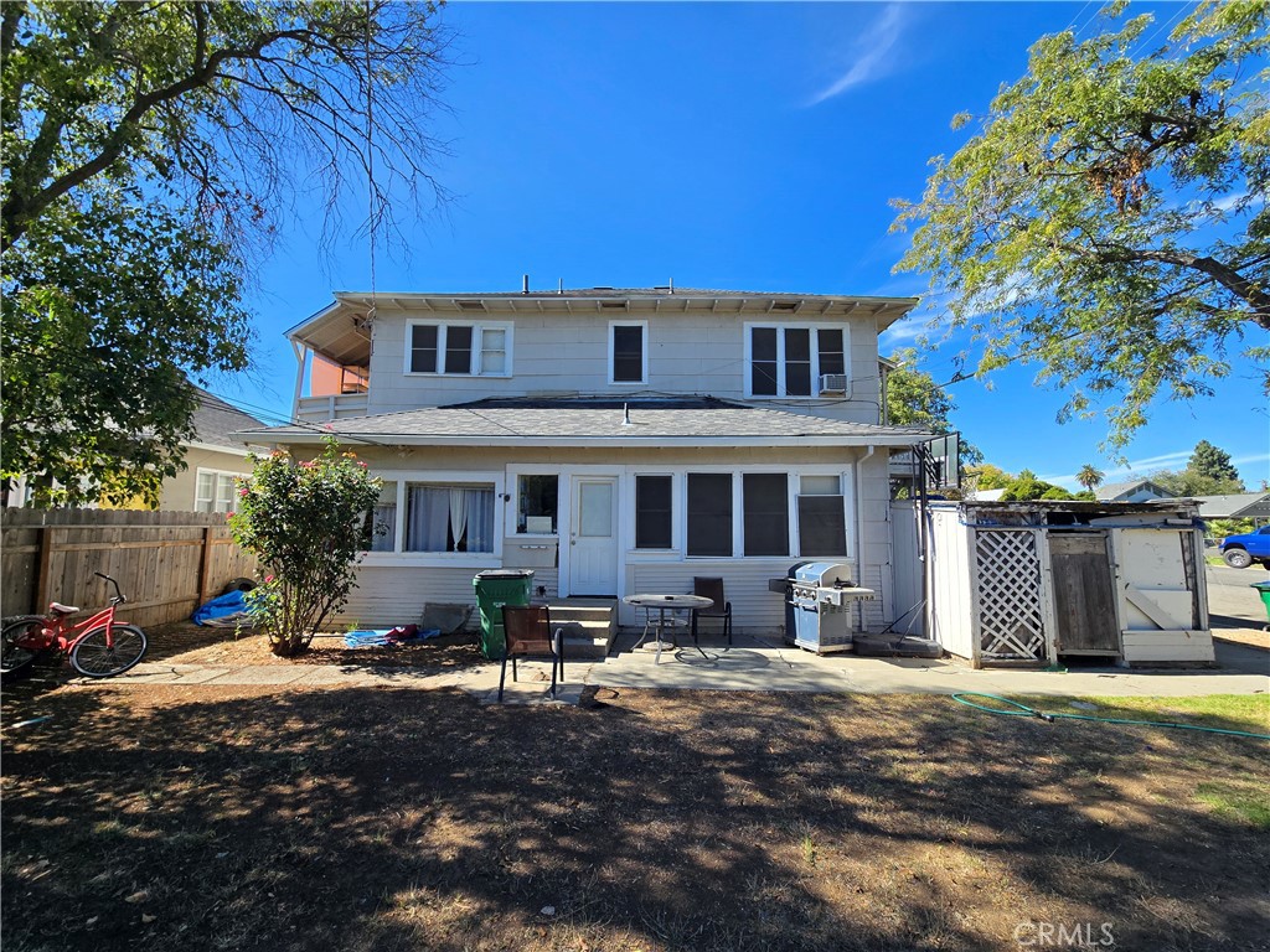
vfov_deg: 89.9
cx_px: 635
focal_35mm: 13
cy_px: 476
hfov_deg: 106.2
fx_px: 477
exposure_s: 1/1087
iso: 50
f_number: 2.2
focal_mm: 2.2
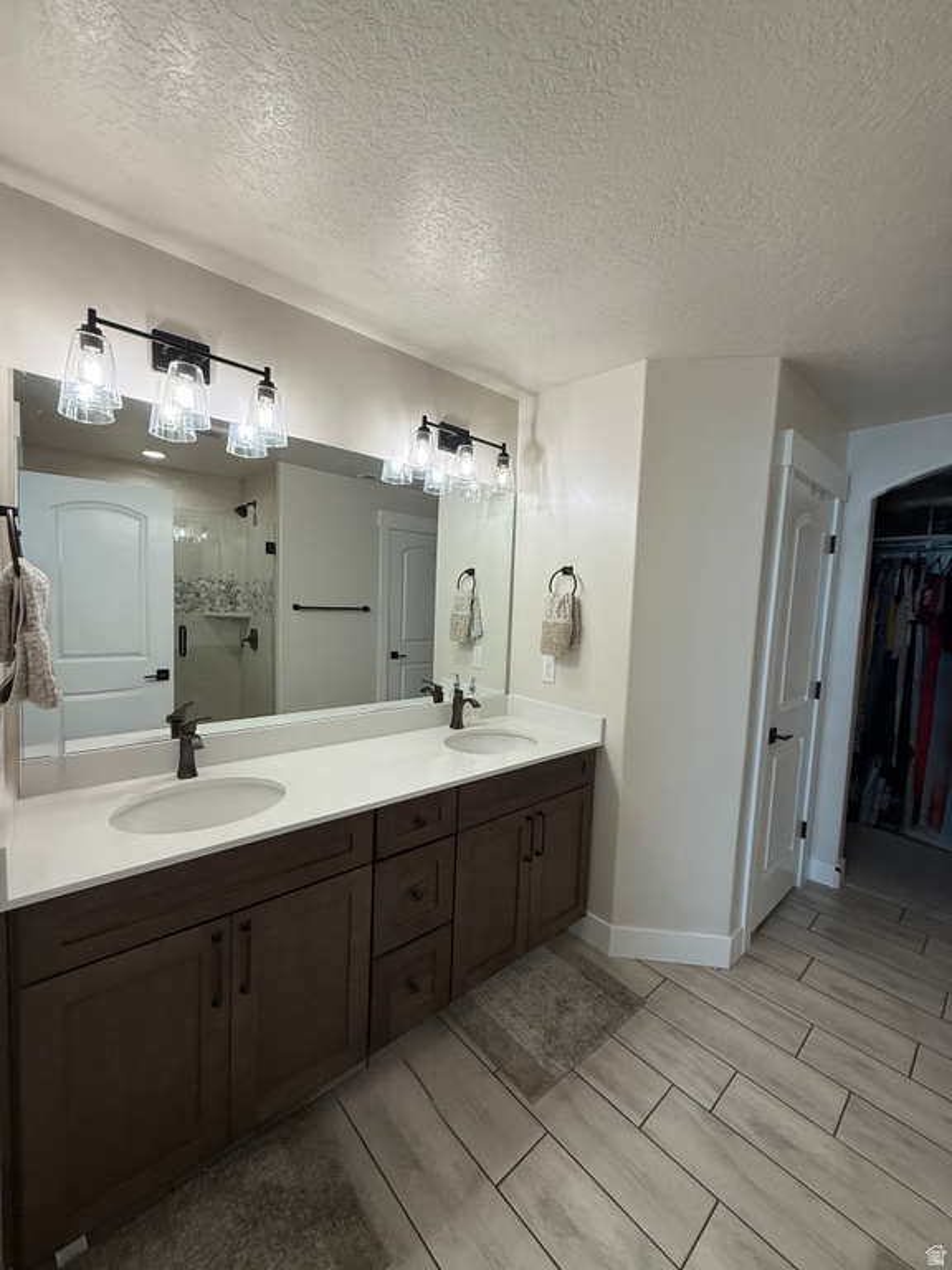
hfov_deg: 85.7
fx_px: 513
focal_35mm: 14
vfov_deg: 102.1
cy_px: 635
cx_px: 476
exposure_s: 1/120
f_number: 2.2
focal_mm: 2.22
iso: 100
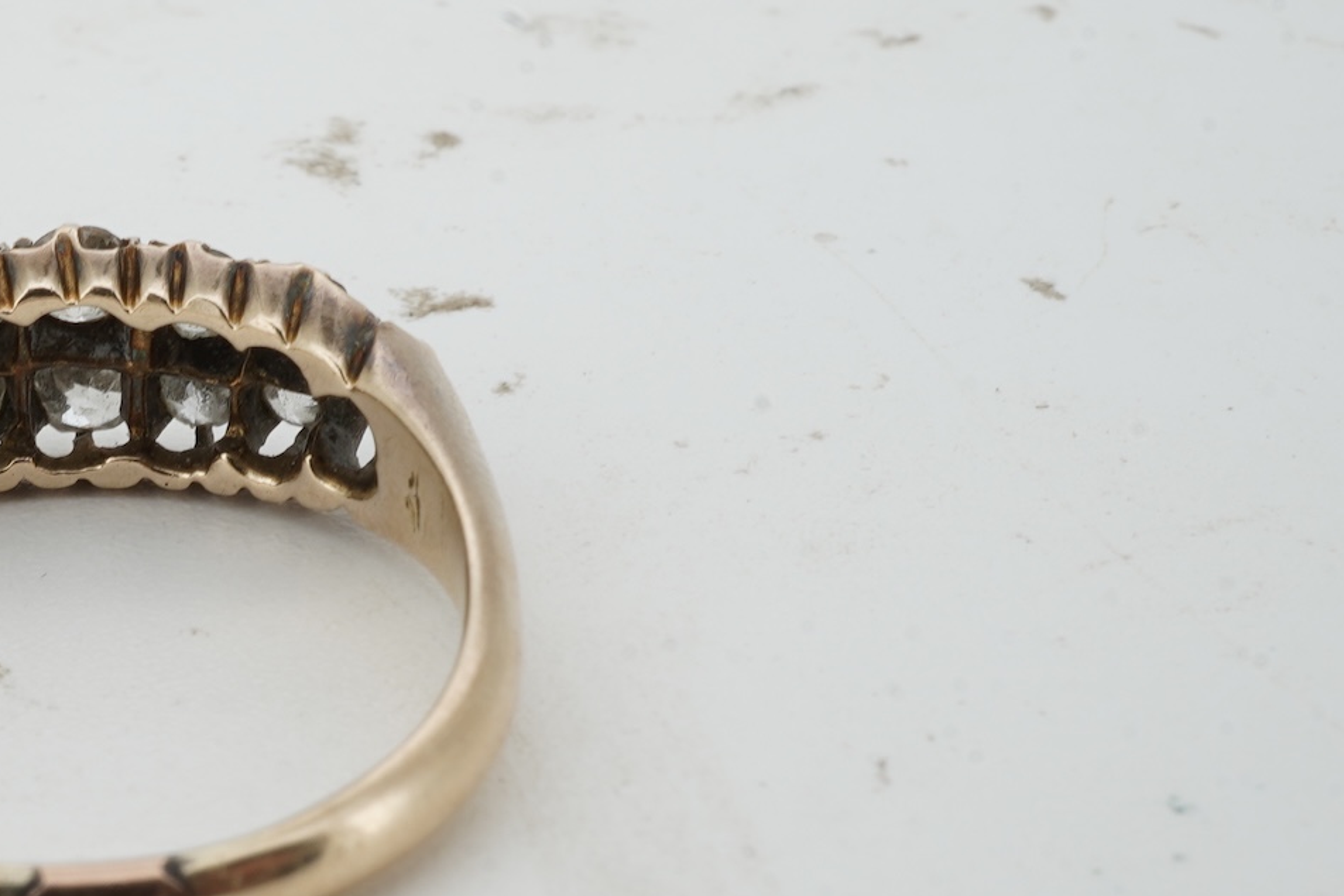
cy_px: 553
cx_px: 69
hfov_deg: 21.3
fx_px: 3472
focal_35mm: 93
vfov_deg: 14.7
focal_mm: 30
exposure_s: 1/50
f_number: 22
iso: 160
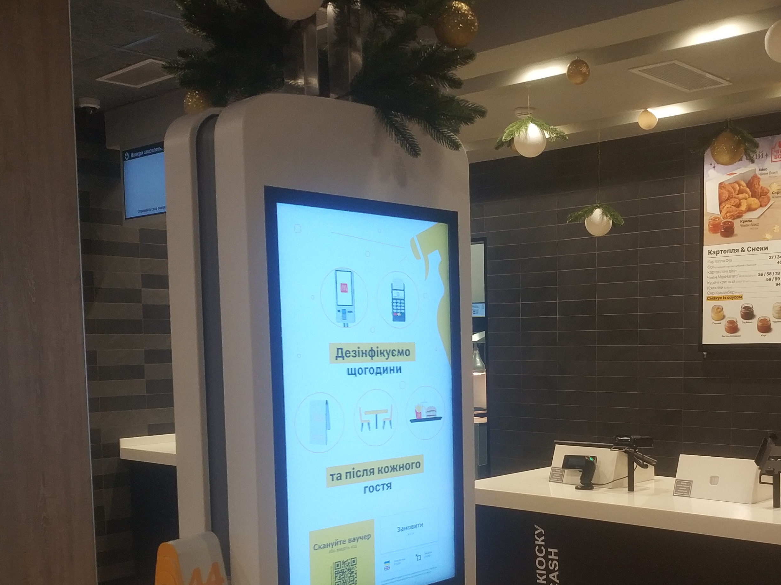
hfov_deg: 36.6
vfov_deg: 27.7
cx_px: 500
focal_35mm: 52
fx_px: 1173
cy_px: 417
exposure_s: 1/33
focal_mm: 4.5
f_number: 2
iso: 182
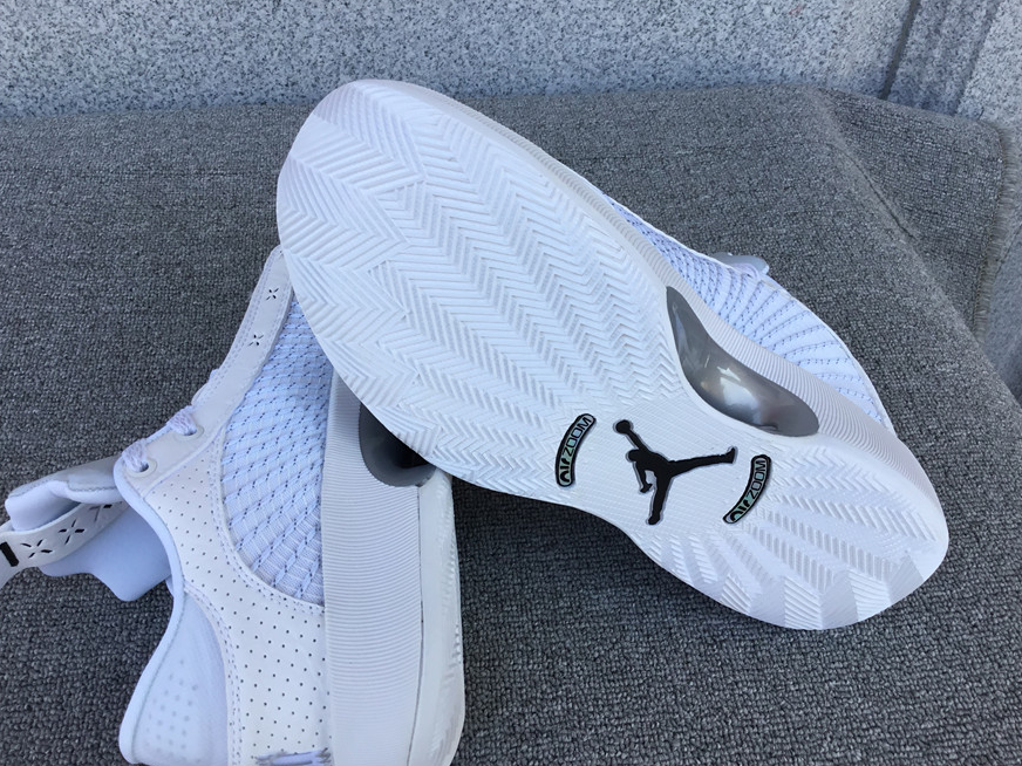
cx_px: 519
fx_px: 945
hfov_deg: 56.8
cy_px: 379
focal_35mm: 32
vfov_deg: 44.2
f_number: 2.4
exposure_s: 1/214
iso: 25
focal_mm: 3.3
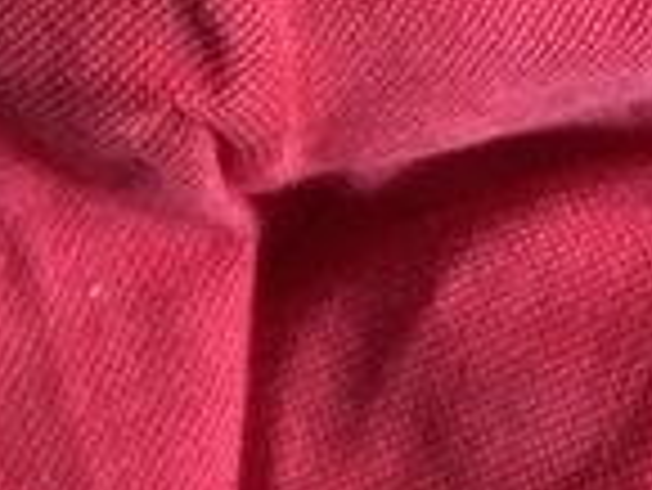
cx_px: 31
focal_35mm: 186
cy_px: -20
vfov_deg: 8.0
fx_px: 3506
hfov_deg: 10.6
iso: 320
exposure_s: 1/17
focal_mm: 4.12
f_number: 2.2
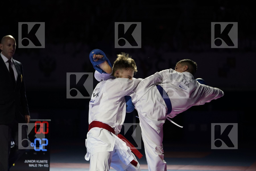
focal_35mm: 133
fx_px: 946
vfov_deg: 10.3
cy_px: 86
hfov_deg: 15.4
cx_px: 128
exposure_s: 1/1000
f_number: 2.8
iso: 1600
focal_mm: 133
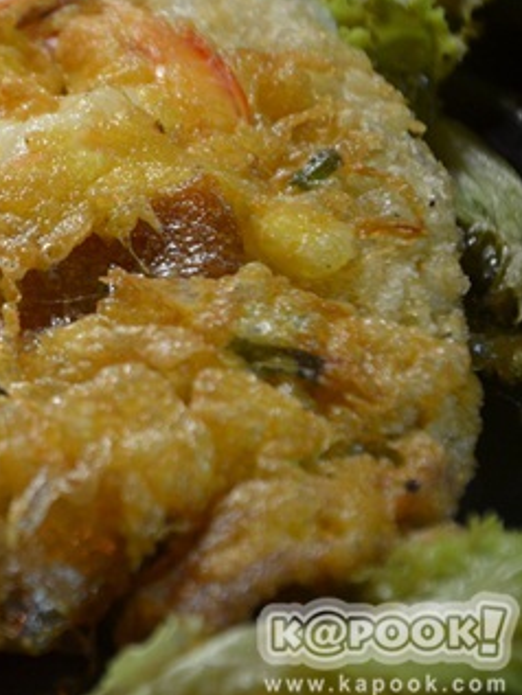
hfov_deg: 5.2
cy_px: 269
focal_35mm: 286
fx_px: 5745
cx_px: -132
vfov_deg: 6.9
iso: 640
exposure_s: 1/15
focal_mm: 105
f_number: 5.6
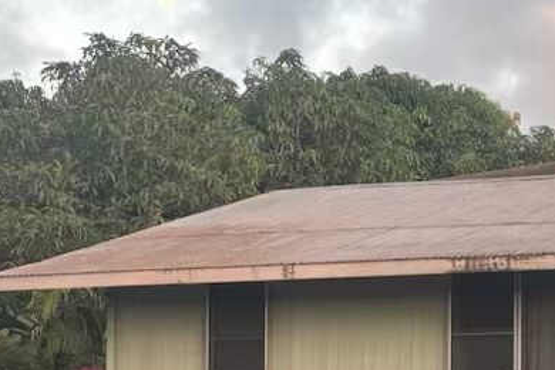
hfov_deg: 17.1
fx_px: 1711
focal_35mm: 111
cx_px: 770
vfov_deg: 12.1
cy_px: 421
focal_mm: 5.96
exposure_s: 1/122
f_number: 1.6
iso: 40
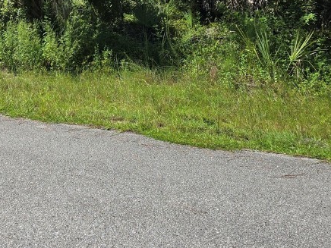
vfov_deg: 25.2
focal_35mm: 54
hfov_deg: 33.6
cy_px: -20
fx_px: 516
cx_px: 32
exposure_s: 1/621
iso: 12
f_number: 1.7
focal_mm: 6.3
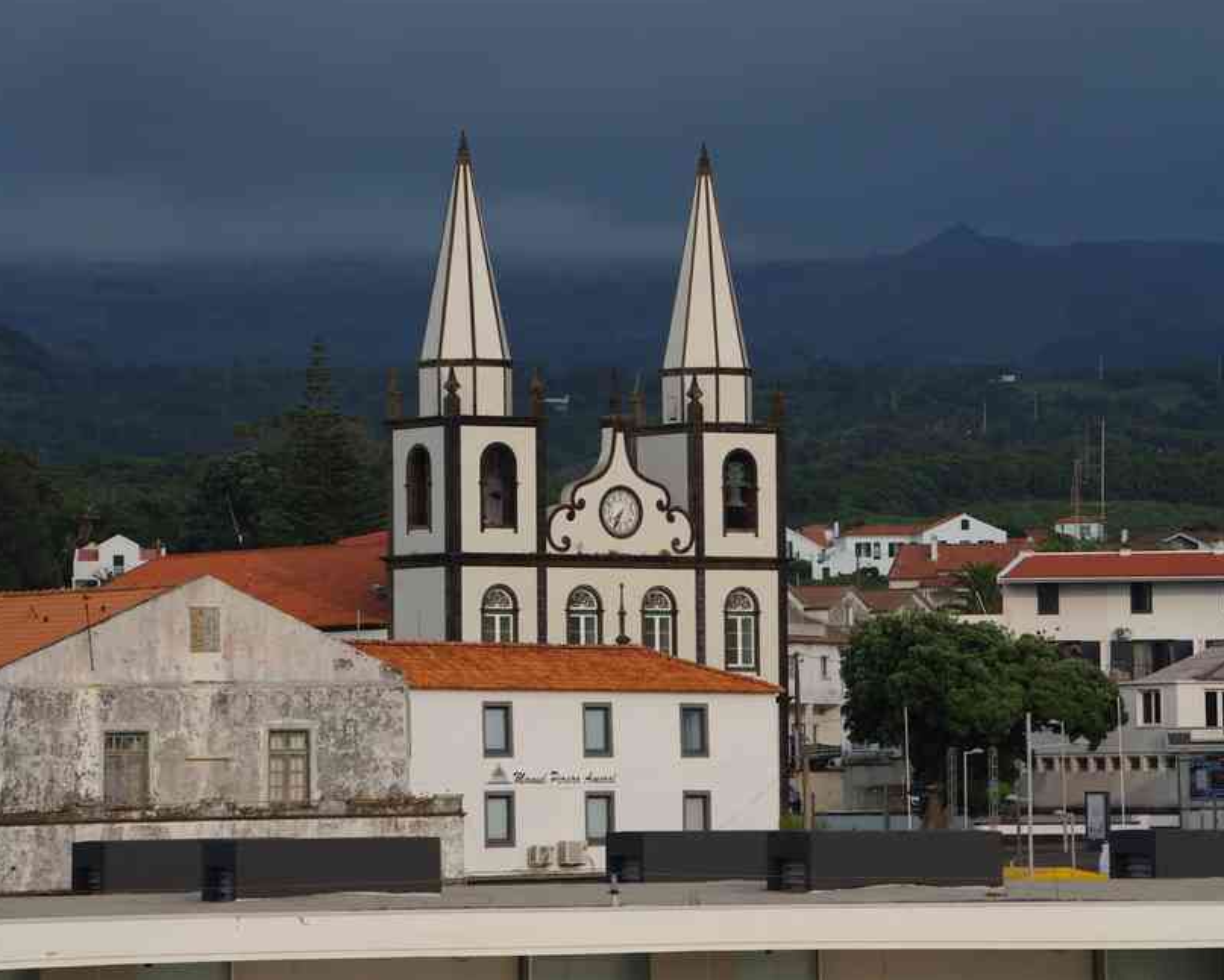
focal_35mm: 209
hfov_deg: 9.2
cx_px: 700
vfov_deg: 7.4
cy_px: 484
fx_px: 7573
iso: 200
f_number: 8
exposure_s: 1/200
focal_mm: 120
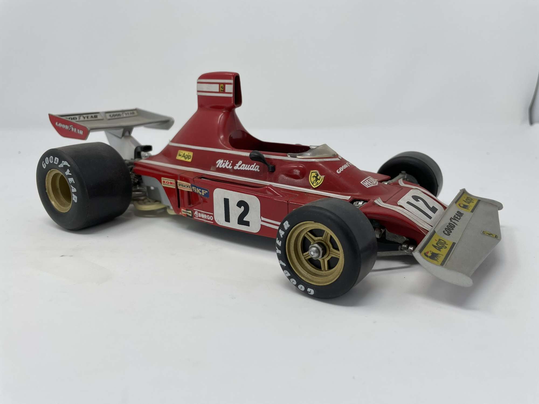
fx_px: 405
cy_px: 202
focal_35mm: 26
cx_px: 270
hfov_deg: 67.3
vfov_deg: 53.1
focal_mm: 4.2
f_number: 1.6
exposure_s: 1/367
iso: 32
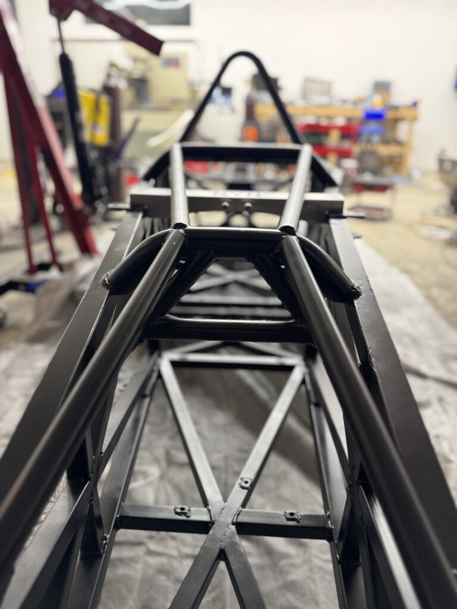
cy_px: 304
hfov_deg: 56.8
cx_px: 228
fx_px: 422
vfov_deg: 71.6
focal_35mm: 24
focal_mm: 6.76
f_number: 1.78
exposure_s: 1/60
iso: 400
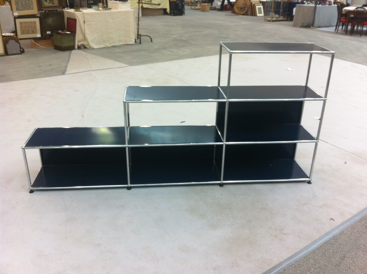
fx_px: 371
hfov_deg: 52.7
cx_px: 184
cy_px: 137
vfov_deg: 40.6
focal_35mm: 35
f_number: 2.8
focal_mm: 3.85
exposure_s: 1/24
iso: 80
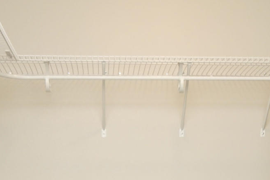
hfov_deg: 24.7
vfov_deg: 15.7
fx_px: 615
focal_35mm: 82
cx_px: 172
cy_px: 245
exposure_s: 1/60
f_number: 4.5
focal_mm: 12
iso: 400
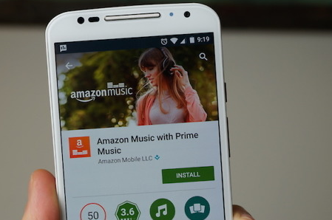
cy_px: 171
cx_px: 129
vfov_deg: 17.5
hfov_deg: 26.3
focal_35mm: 77
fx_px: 709
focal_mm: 30
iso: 100
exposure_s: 1/60
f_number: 4
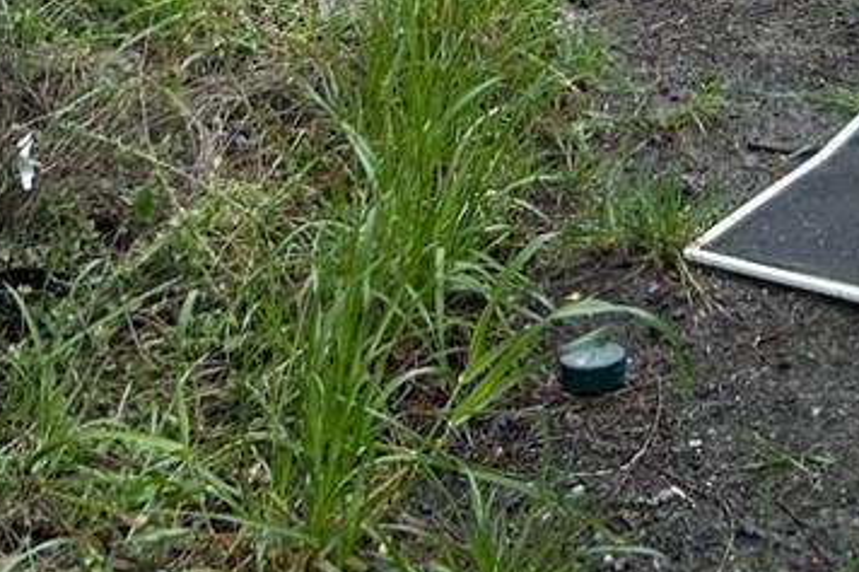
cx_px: 701
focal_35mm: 114
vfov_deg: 10.7
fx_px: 2719
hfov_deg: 17.8
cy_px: -683
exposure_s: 1/2841
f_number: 1.5
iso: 50
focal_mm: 5.7
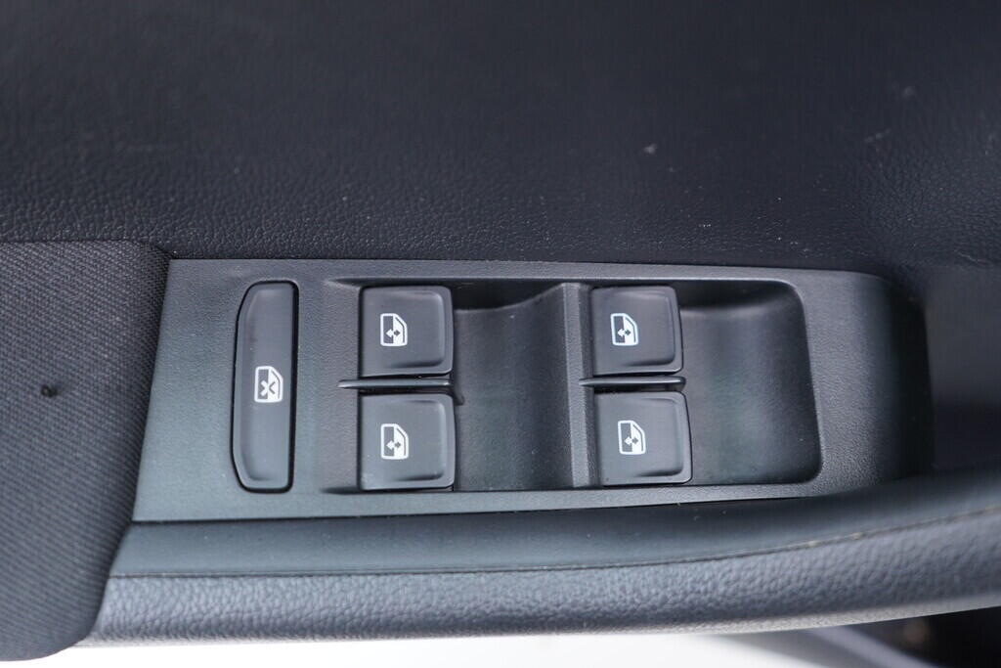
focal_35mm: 36
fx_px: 1001
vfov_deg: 36.9
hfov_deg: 53.1
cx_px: 500
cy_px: 334
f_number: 2.8
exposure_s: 1/40
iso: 400
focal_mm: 24
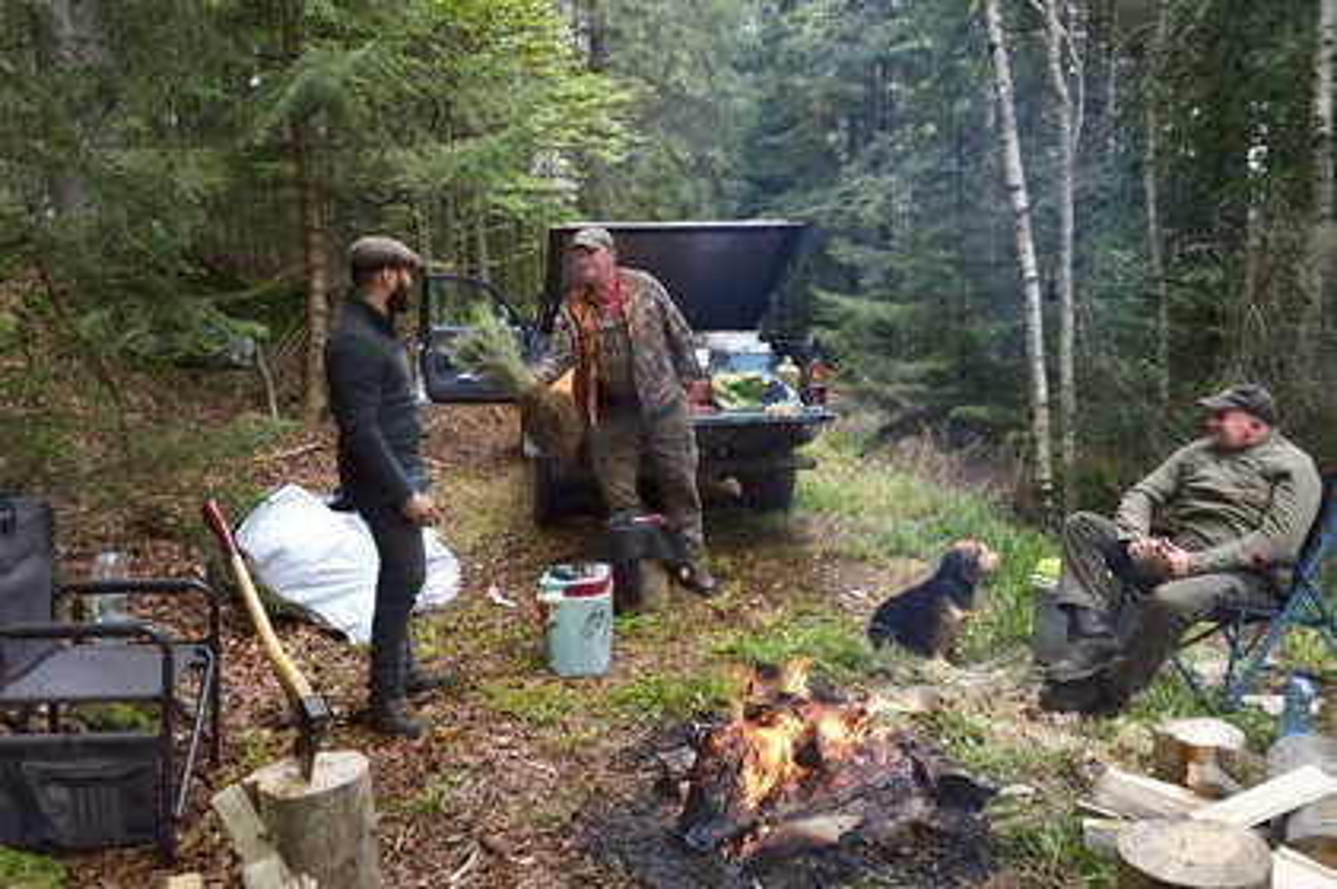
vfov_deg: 47.9
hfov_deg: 67.4
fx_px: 1002
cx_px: 668
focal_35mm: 27
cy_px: 444
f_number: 9
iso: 800
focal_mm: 27
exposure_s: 1/60
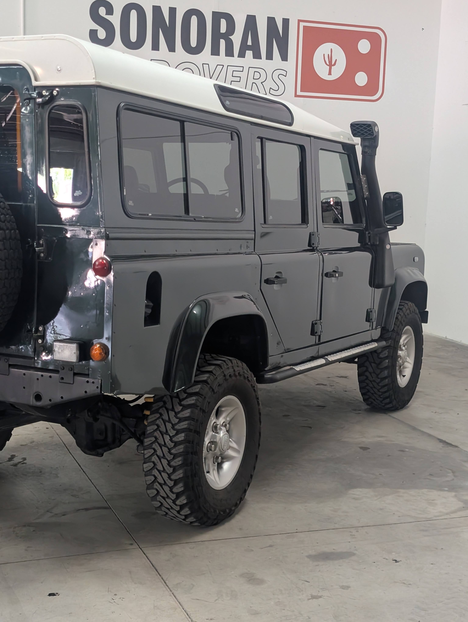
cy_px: 311
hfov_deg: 29.7
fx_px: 881
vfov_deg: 38.9
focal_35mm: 49
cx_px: 234
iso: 545
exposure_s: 1/120
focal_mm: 6.9
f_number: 1.68
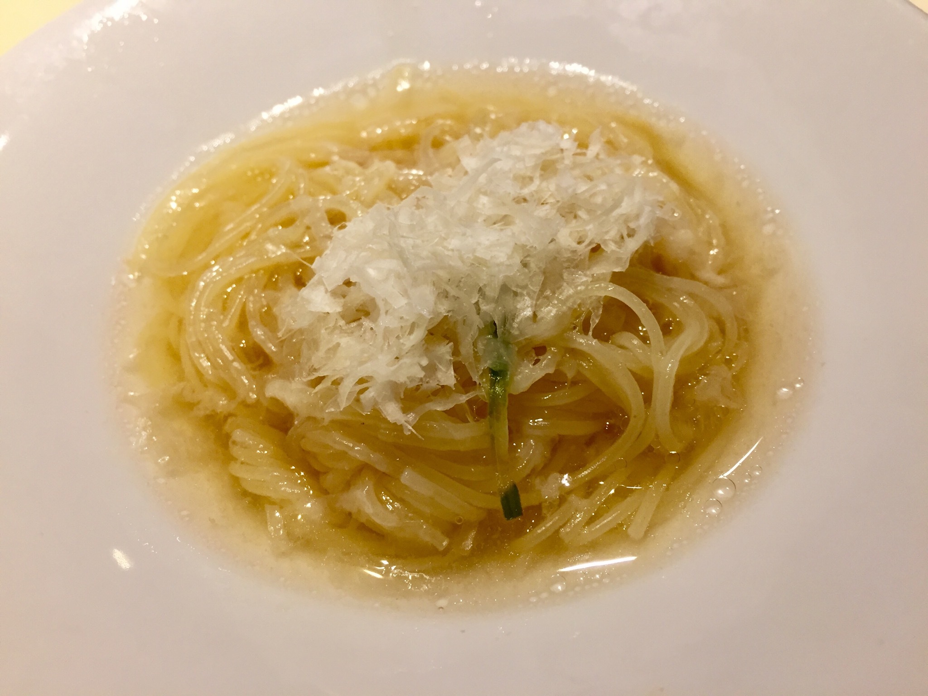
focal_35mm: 29
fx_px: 777
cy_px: 348
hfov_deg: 61.7
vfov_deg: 48.2
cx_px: 464
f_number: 2.2
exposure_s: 1/30
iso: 40
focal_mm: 4.15
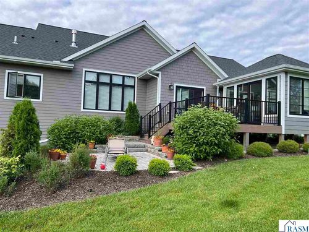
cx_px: 154
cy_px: 116
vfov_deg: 53.1
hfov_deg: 67.3
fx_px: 232
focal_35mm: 26
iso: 50
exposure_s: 1/1404
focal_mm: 5.1
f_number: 1.6
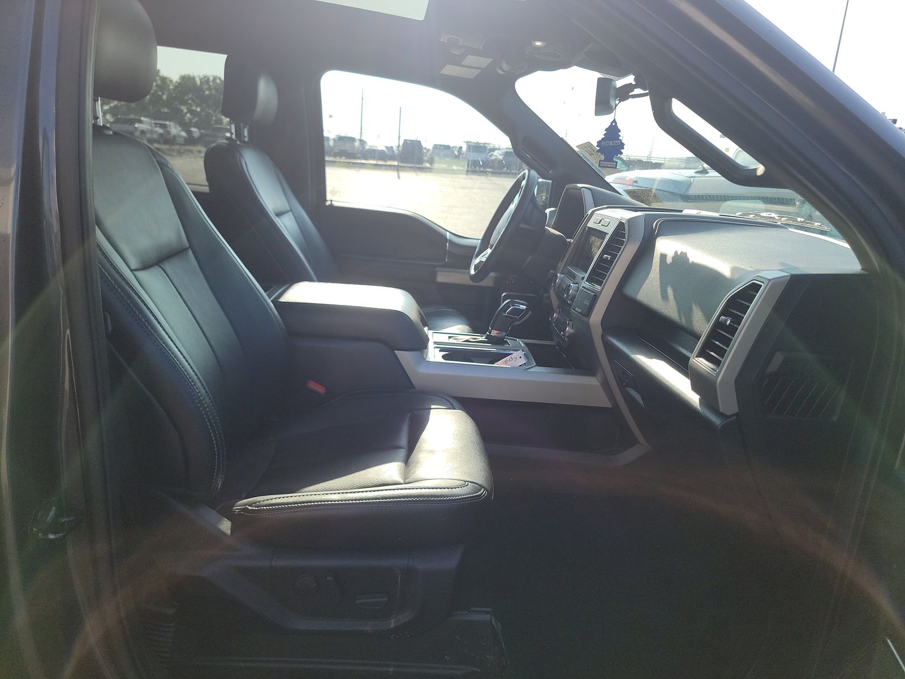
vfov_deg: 56.8
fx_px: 627
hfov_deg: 71.6
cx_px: 452
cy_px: 340
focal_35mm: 24
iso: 50
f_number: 1.8
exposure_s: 1/406
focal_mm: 6.7
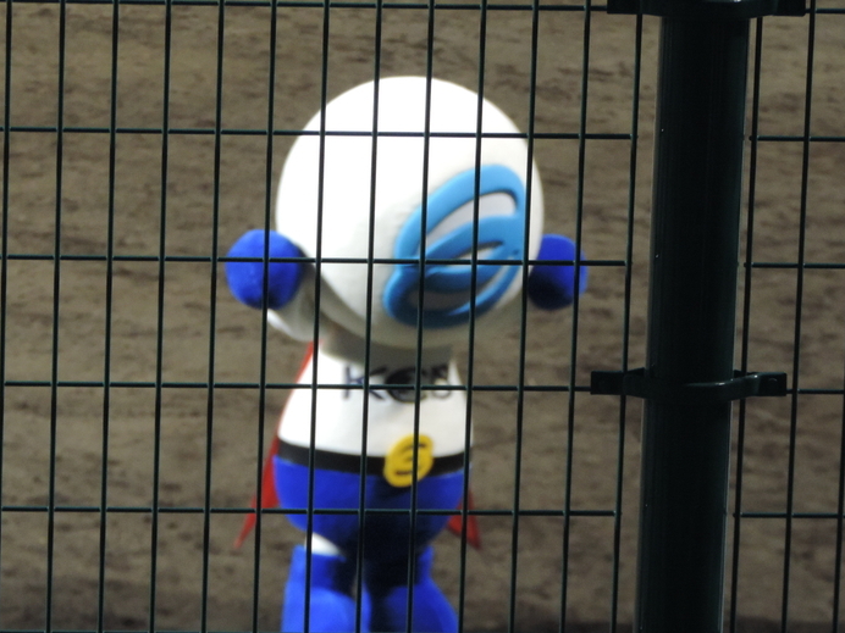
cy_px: 333
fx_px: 7055
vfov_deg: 5.1
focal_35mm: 289
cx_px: 361
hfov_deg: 6.9
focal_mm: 44.5
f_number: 4.7
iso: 800
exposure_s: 1/30
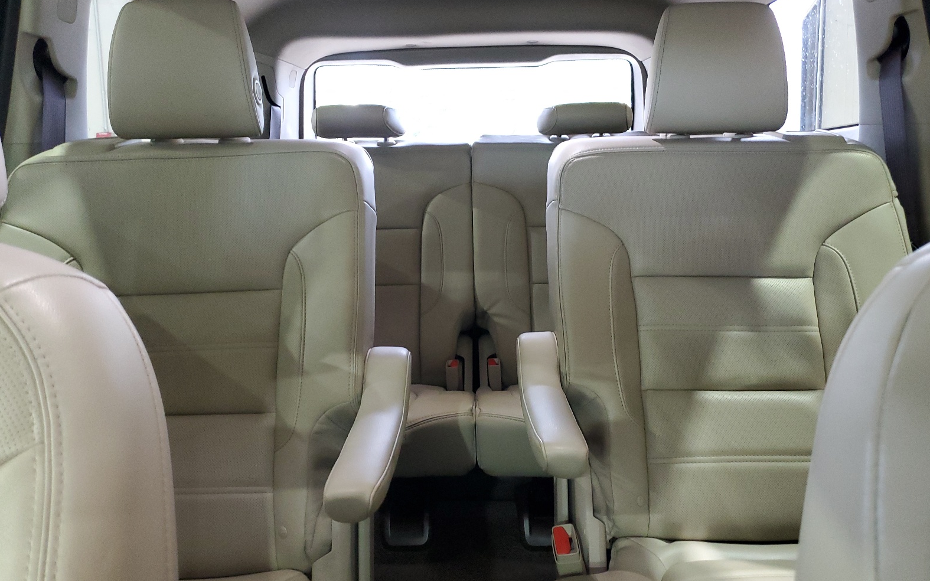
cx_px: 461
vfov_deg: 44.5
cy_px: 279
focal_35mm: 28
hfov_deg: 66.5
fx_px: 710
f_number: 1.5
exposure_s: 1/24
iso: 300
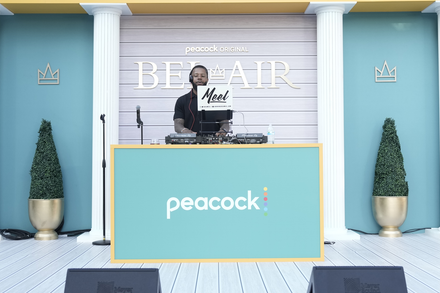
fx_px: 636
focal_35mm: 52
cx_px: 220
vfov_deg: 26.0
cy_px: 138
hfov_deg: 38.2
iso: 800
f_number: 2.8
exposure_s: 1/800
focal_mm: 34
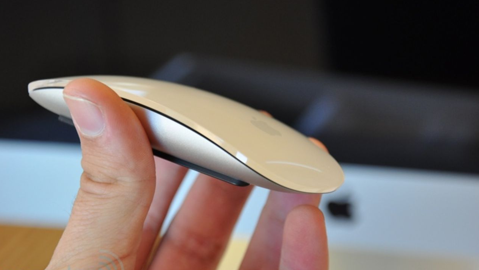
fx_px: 1410
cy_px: 135
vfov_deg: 10.9
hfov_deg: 19.3
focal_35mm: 111
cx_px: 239
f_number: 5.3
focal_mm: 70
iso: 800
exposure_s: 1/40
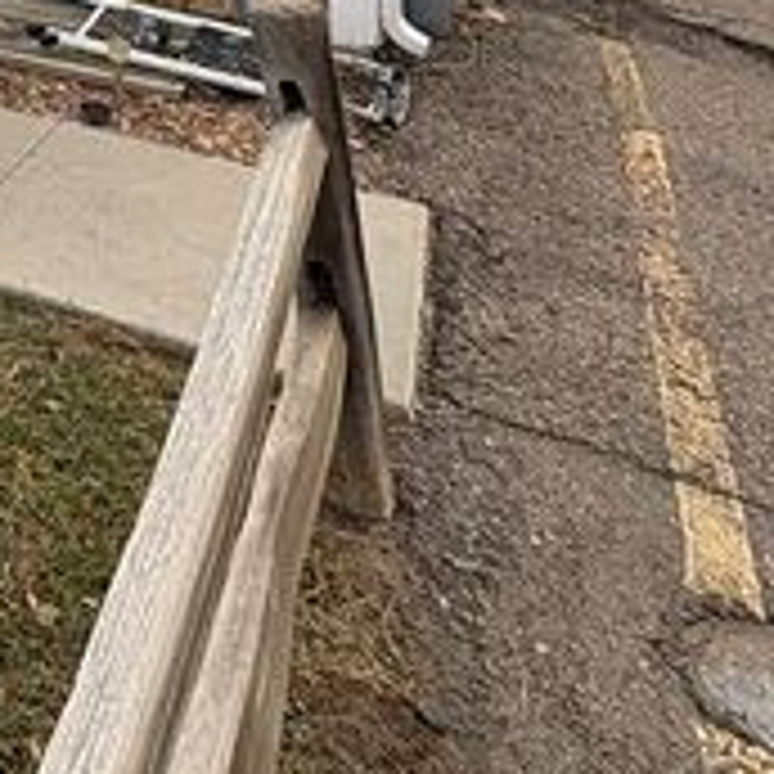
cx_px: -220
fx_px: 1214
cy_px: -506
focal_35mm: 48
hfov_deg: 29.0
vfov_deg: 23.9
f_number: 2.2
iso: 64
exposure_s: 1/324
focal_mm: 2.22
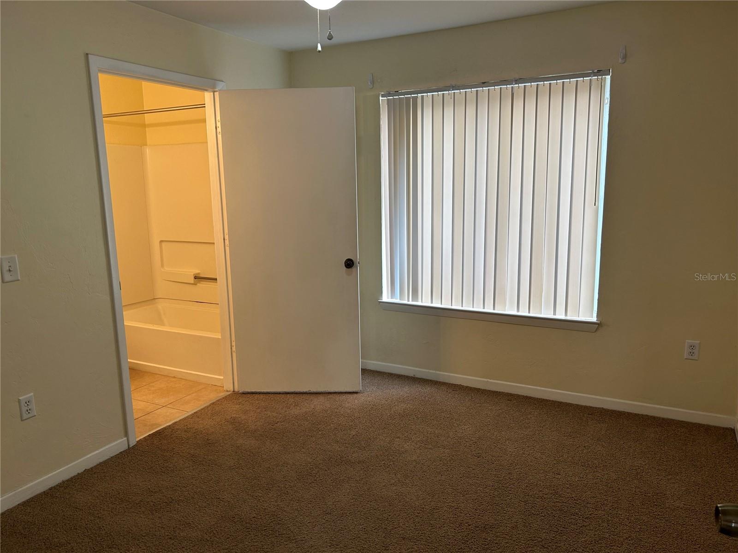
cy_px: 276
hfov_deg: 67.3
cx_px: 369
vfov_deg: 53.1
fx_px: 554
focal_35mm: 26
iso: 64
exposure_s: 1/60
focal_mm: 5.7
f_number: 1.5
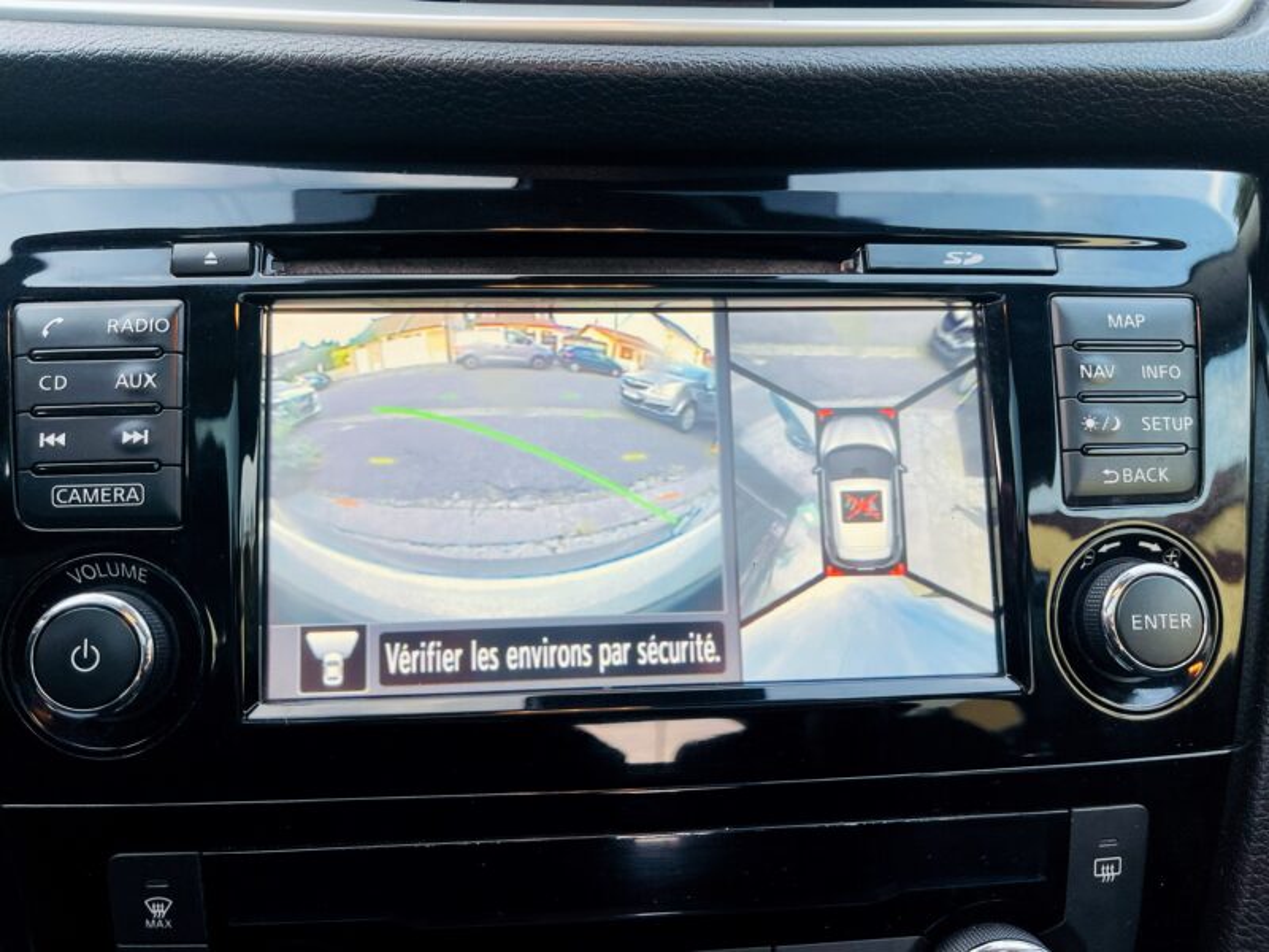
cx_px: 634
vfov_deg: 54.9
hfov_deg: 69.4
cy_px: 476
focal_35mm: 25
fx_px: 916
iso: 80
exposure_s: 1/121
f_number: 1.6
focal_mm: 5.1
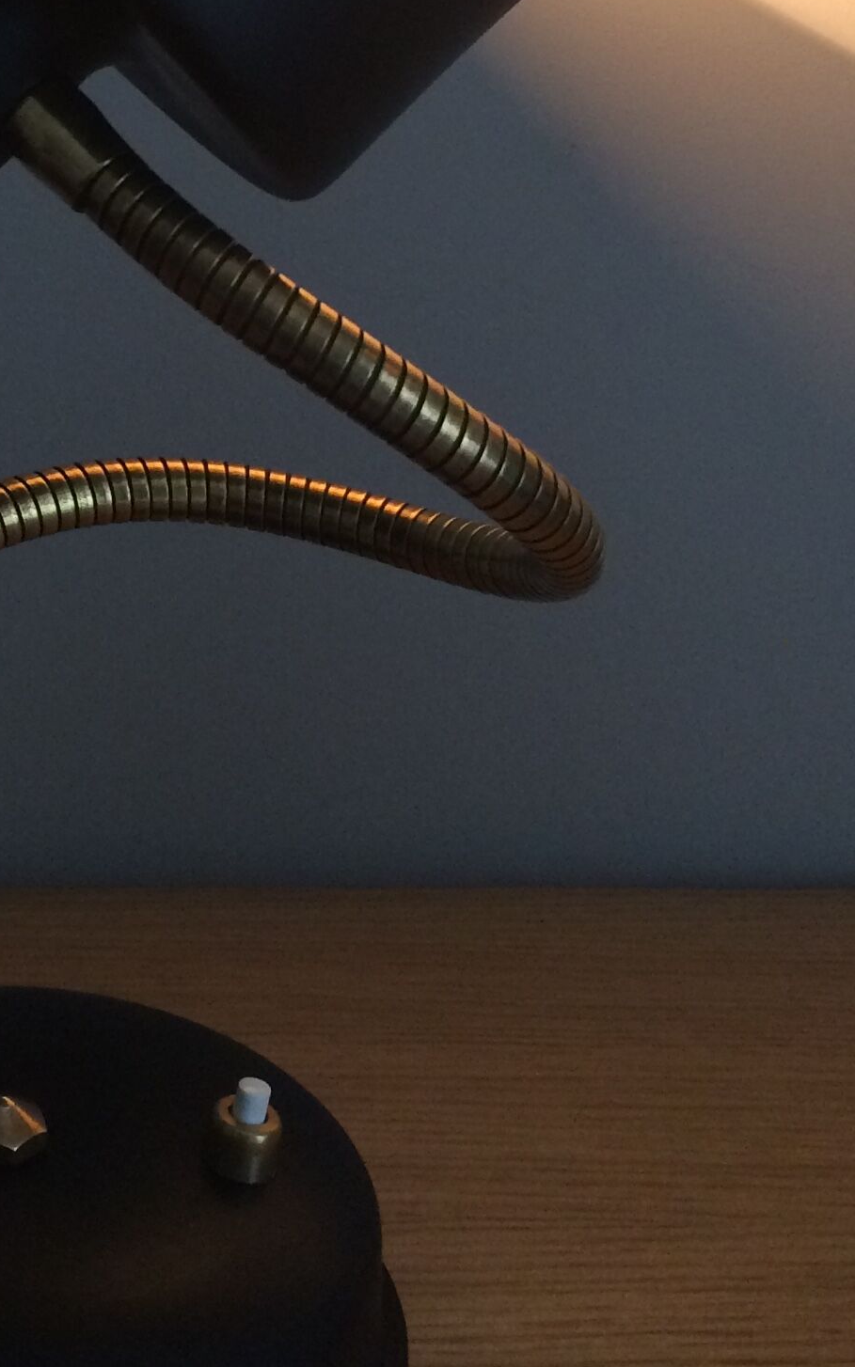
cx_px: 12
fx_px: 2572
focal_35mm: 69
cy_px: 262
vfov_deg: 29.1
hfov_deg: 18.4
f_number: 2.2
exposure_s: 1/33
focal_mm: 4.15
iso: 200
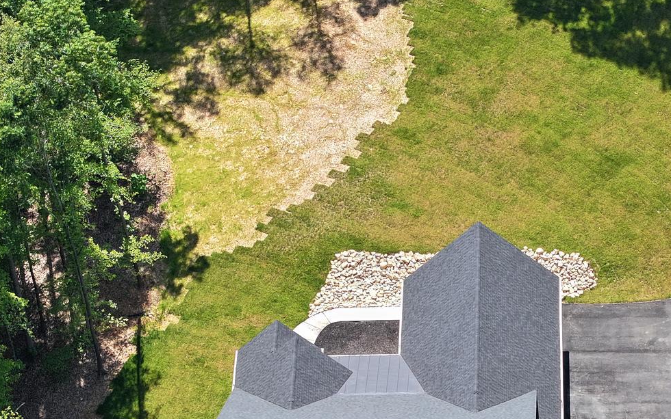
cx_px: 584
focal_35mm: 155
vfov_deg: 8.4
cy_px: 435
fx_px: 2835
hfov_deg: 13.4
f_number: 2.8
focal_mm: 19.35
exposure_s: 1/400
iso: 100
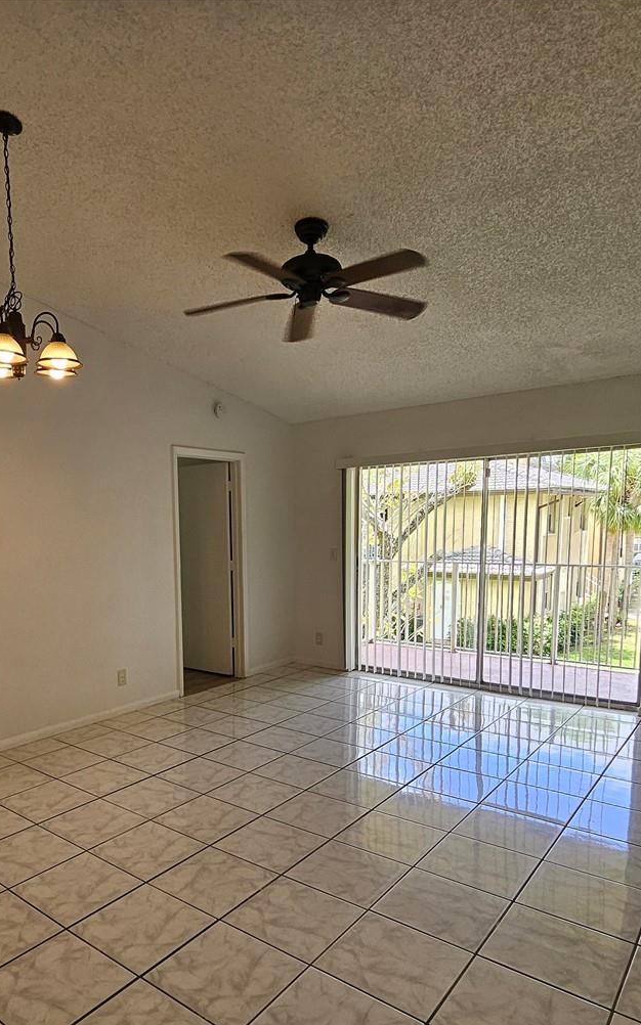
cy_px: 610
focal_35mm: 22
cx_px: 222
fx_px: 615
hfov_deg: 54.1
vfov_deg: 78.8
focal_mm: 1.74
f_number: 2.2
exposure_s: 1/120
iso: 50
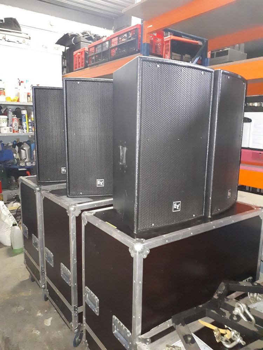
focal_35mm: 27
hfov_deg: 51.4
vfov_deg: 65.3
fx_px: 274
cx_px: 132
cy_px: 175
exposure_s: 1/17
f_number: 1.9
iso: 1250
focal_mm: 3.6
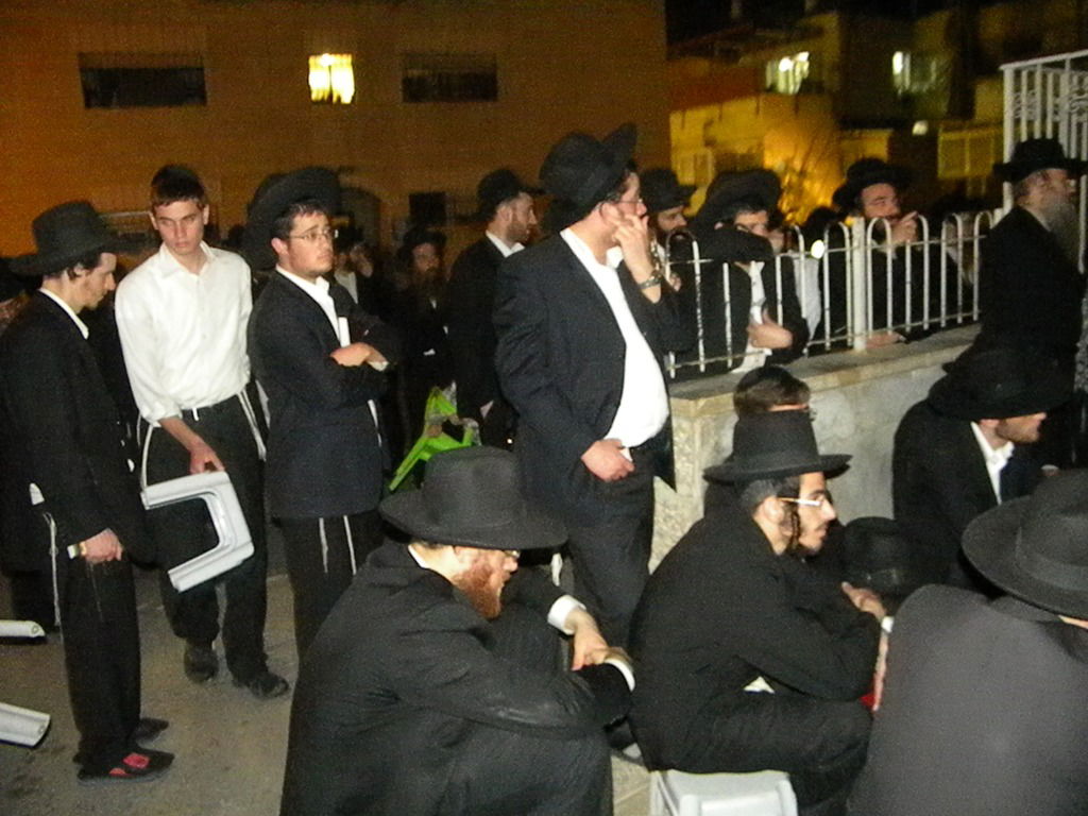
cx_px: 544
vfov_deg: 49.7
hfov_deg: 63.4
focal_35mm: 28
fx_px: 880
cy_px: 408
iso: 3200
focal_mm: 5
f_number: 3.5
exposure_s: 1/26
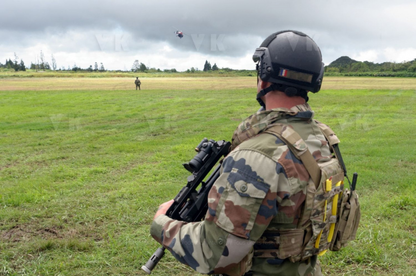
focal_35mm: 36
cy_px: 138
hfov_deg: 53.2
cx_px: 208
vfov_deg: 36.7
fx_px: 415
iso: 400
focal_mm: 24
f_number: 8
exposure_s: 1/400
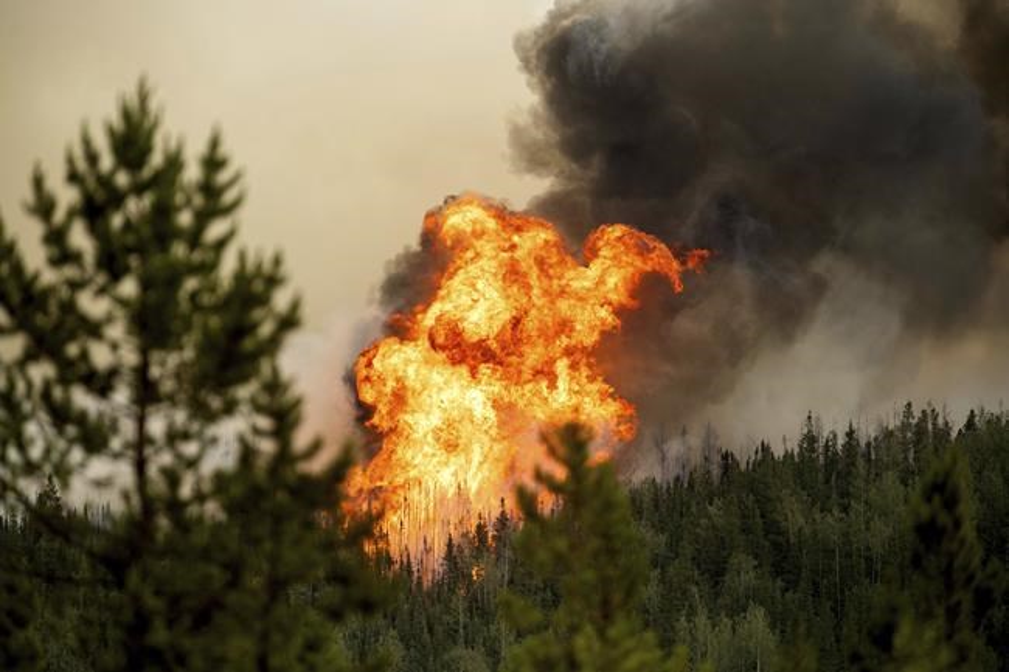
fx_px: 11768
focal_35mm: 420
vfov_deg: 3.3
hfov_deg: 4.9
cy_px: 336
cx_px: 504
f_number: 4.8
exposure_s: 1/3000
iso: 400
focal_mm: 420
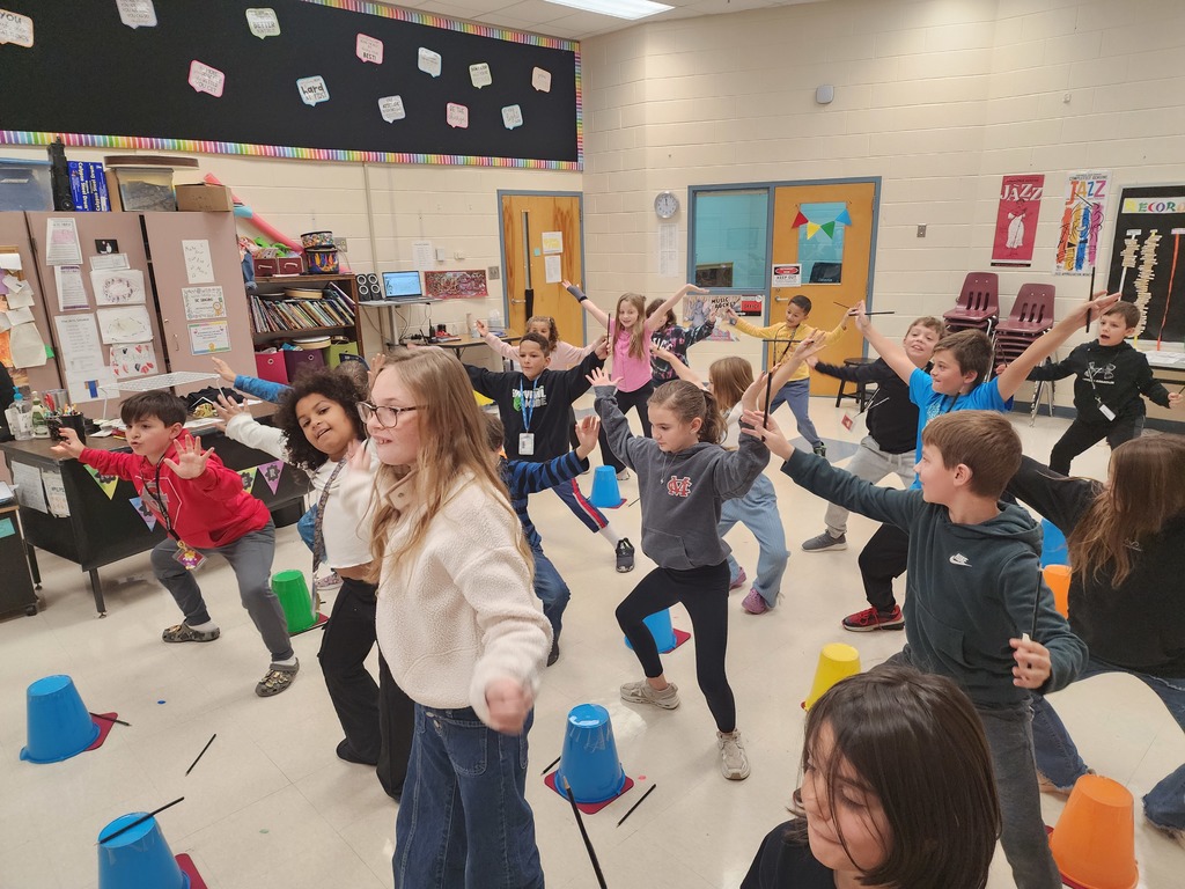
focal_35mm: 23
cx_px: 592
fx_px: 787
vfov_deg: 58.9
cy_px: 444
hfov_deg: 73.9
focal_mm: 6.4
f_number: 1.8
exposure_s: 1/120
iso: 250
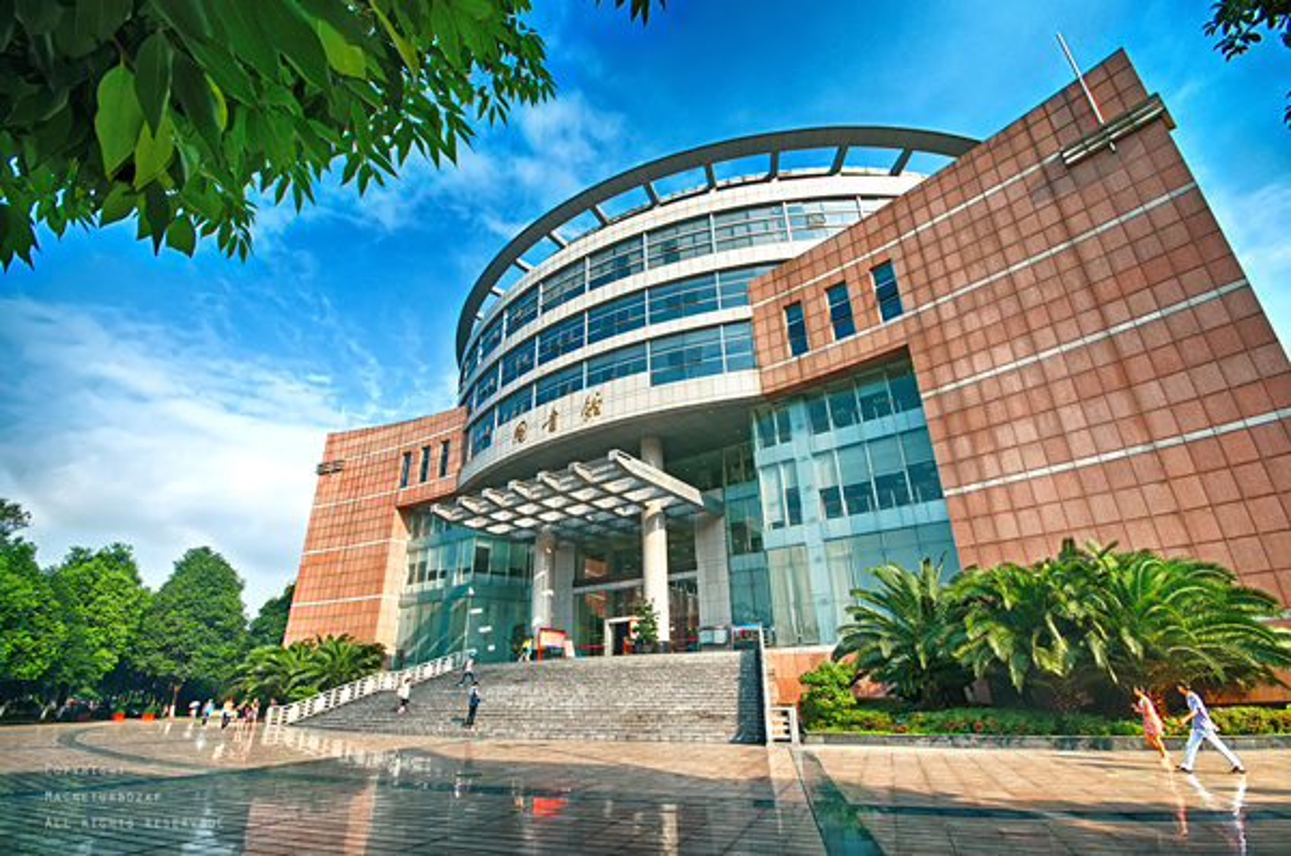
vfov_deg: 77.1
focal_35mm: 15
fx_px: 537
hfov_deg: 100.5
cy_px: 428
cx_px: 646
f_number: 8
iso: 200
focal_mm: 10
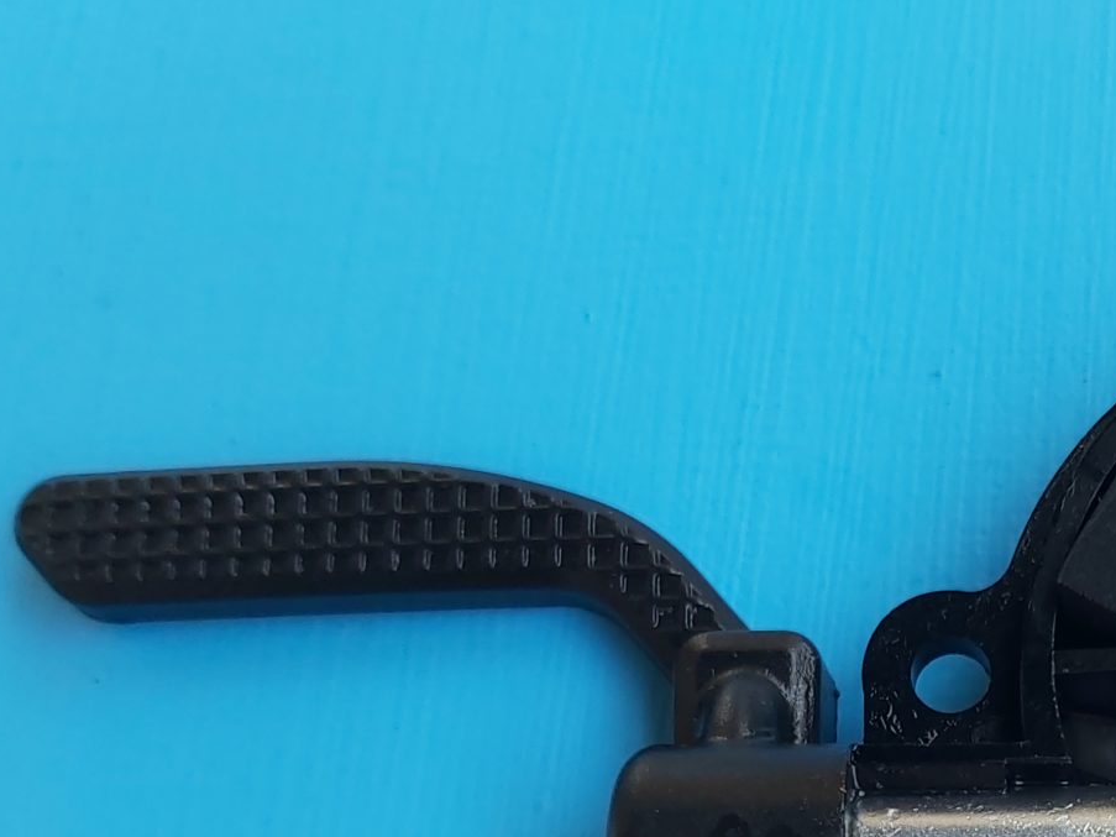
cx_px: 975
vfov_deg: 23.3
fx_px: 1902
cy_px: 927
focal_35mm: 59
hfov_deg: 31.4
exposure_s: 1/120
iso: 80
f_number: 1.7
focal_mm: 3.92
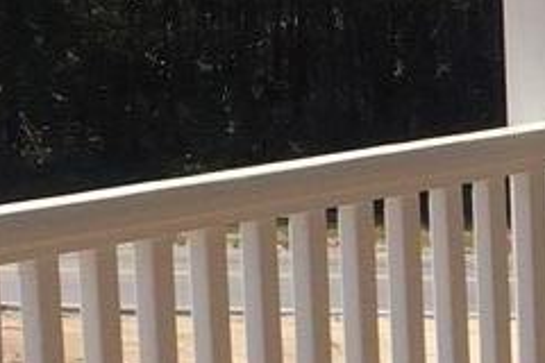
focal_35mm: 205
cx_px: 888
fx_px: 3103
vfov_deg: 6.7
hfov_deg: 9.7
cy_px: 256
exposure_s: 1/1721
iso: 32
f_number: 2.2
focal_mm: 4.15
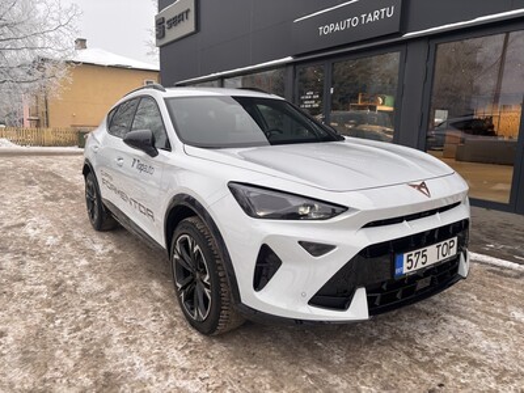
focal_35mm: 26
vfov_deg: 53.1
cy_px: 196
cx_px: 262
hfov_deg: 67.3
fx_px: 394
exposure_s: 1/215
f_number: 1.6
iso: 40
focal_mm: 5.96
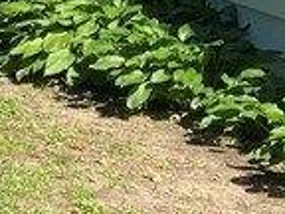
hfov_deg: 9.2
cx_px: -469
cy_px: 105
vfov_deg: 8.0
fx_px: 1523
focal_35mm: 185
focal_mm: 4.25
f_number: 1.8
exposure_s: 1/1653
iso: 32
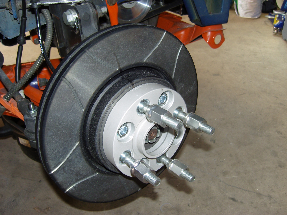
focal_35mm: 34
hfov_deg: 54.0
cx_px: 144
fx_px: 282
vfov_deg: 41.8
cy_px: 108
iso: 100
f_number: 2.8
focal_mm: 7.3
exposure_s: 1/40
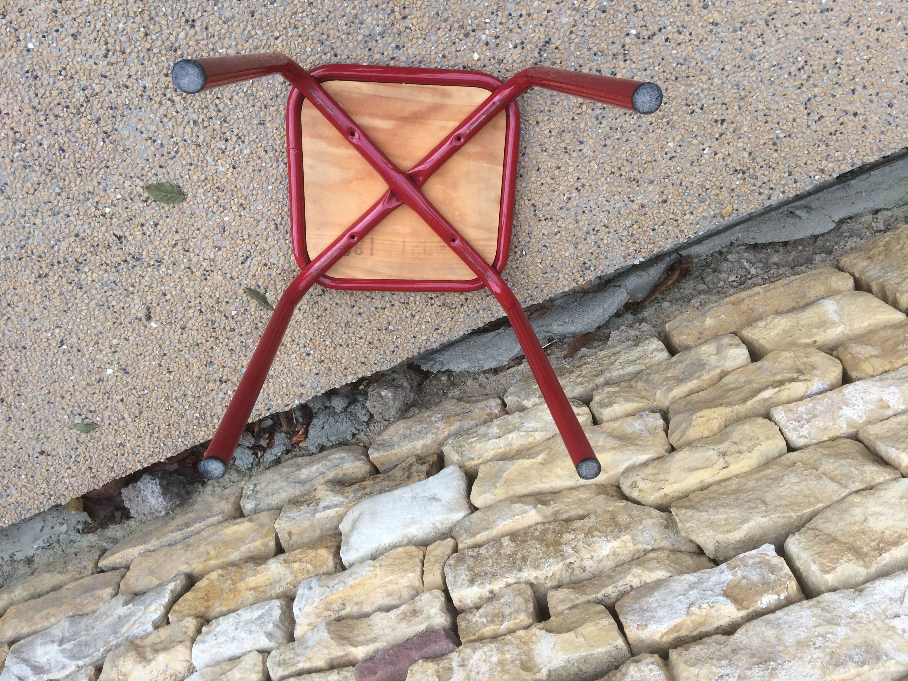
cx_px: 454
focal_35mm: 29
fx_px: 761
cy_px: 340
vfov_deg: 48.2
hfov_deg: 61.7
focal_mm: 4.15
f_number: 2.2
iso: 32
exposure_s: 1/394
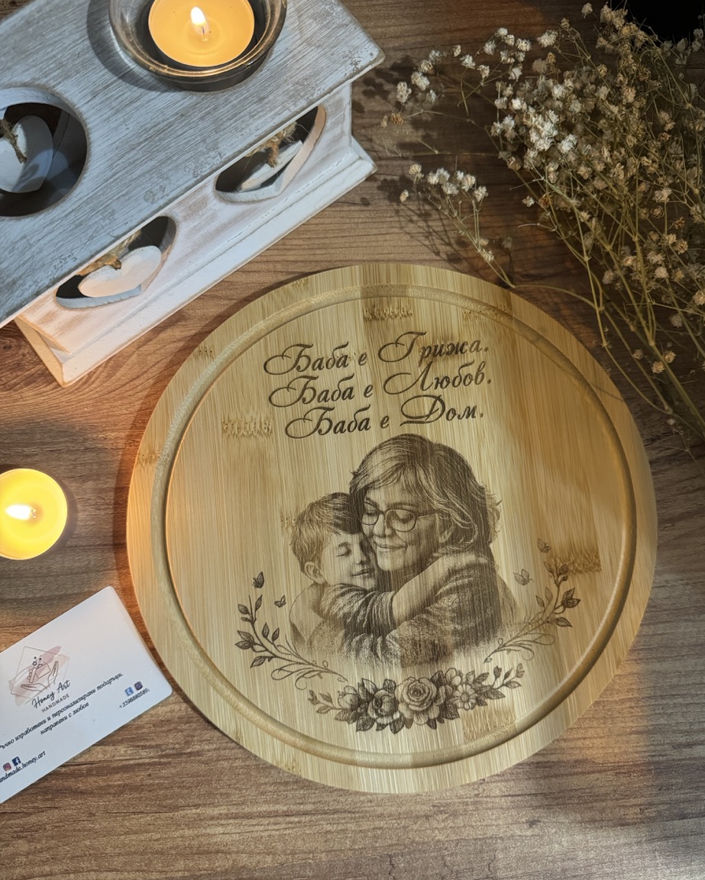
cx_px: 366
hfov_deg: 54.9
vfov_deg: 66.0
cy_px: 450
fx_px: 678
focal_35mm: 26
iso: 640
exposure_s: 1/60
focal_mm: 6.76
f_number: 1.78
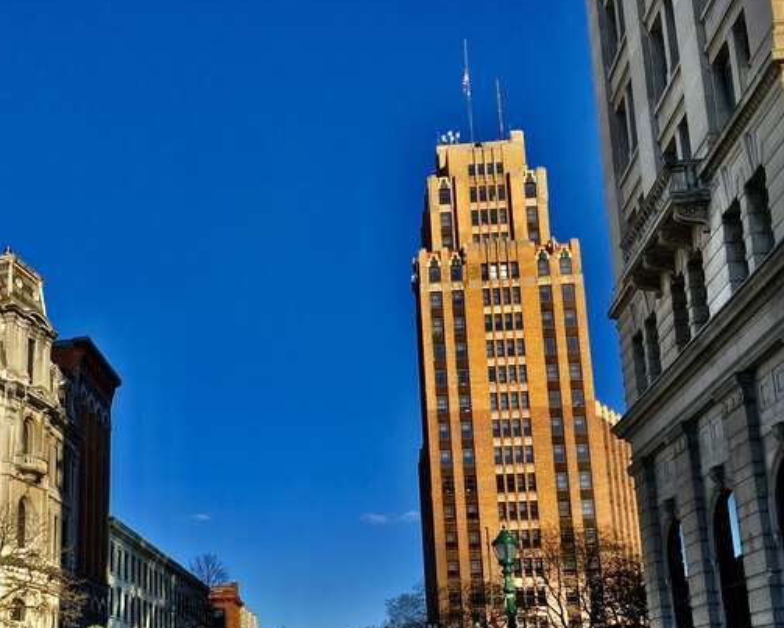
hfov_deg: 40.6
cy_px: 457
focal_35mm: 45
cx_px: 260
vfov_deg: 32.9
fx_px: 1045
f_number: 2.2
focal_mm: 4.15
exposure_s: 1/1538
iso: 25
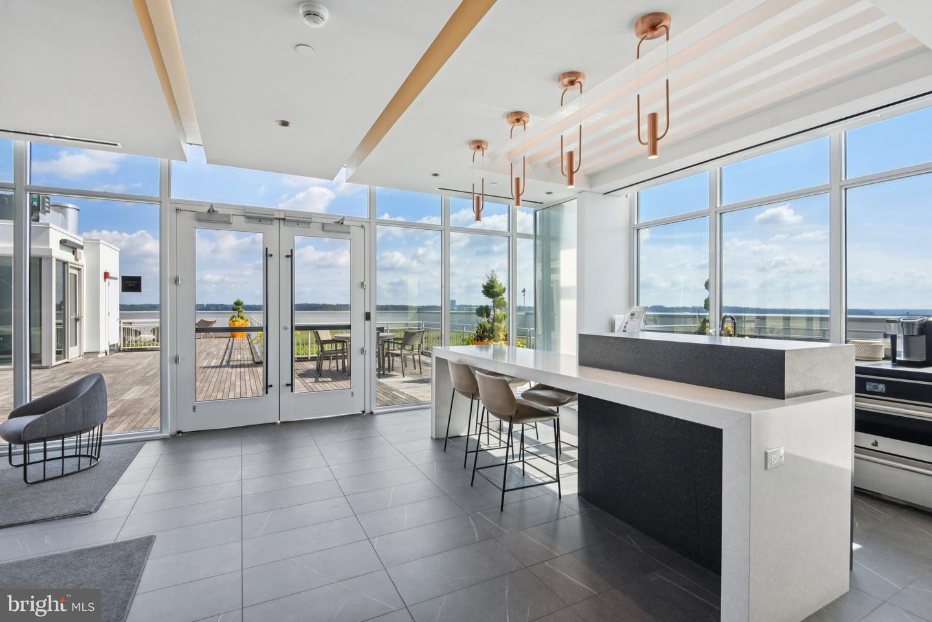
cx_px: 466
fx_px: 414
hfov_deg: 96.7
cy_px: 311
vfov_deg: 73.8
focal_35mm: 16
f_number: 8
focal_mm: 16
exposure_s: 1/400
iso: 400
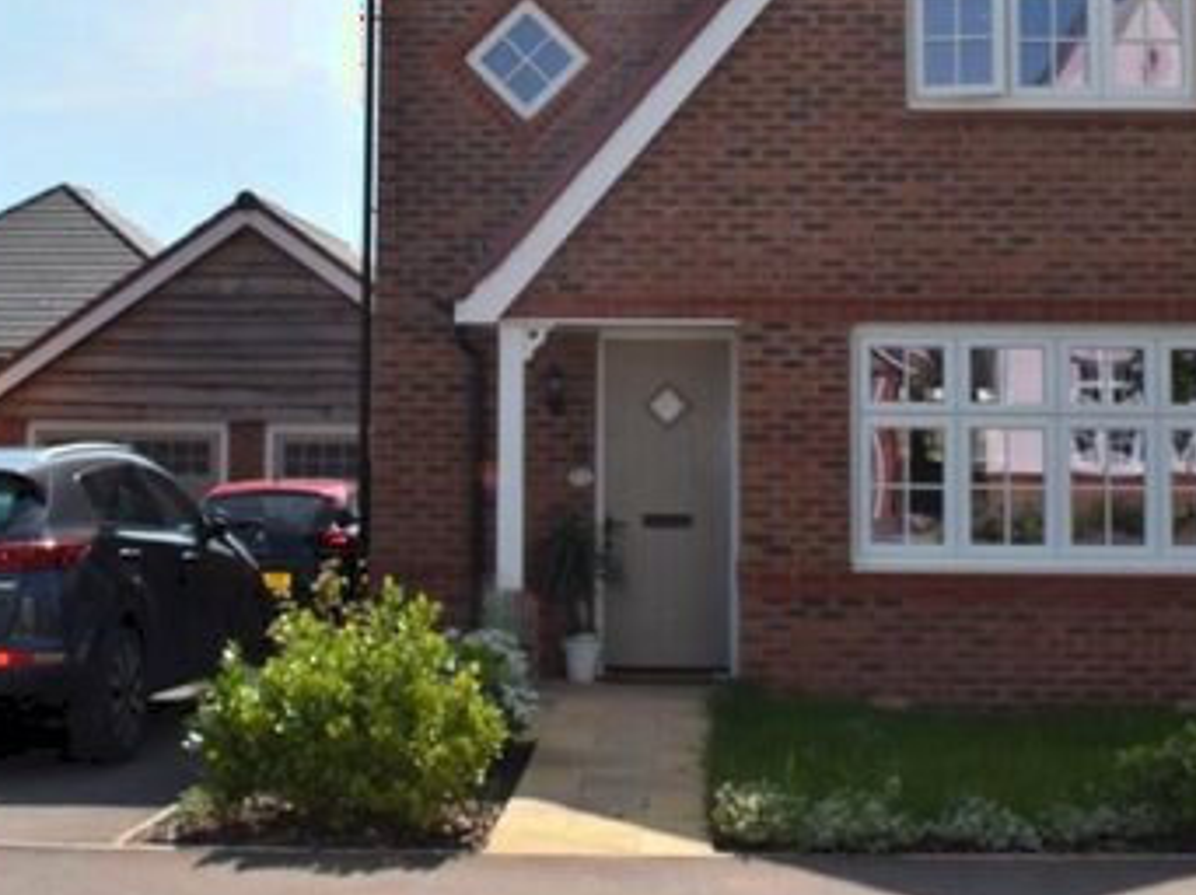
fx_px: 2244
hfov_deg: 29.8
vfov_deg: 22.3
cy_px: 215
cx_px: 560
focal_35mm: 65
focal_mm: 22
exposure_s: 1/200
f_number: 10
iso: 100
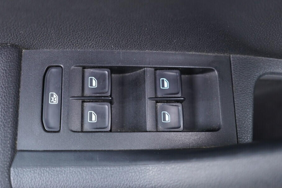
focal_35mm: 41
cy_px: 87
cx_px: 134
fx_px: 321
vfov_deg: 32.6
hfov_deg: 47.4
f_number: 2.8
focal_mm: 24
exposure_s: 1/40
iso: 640
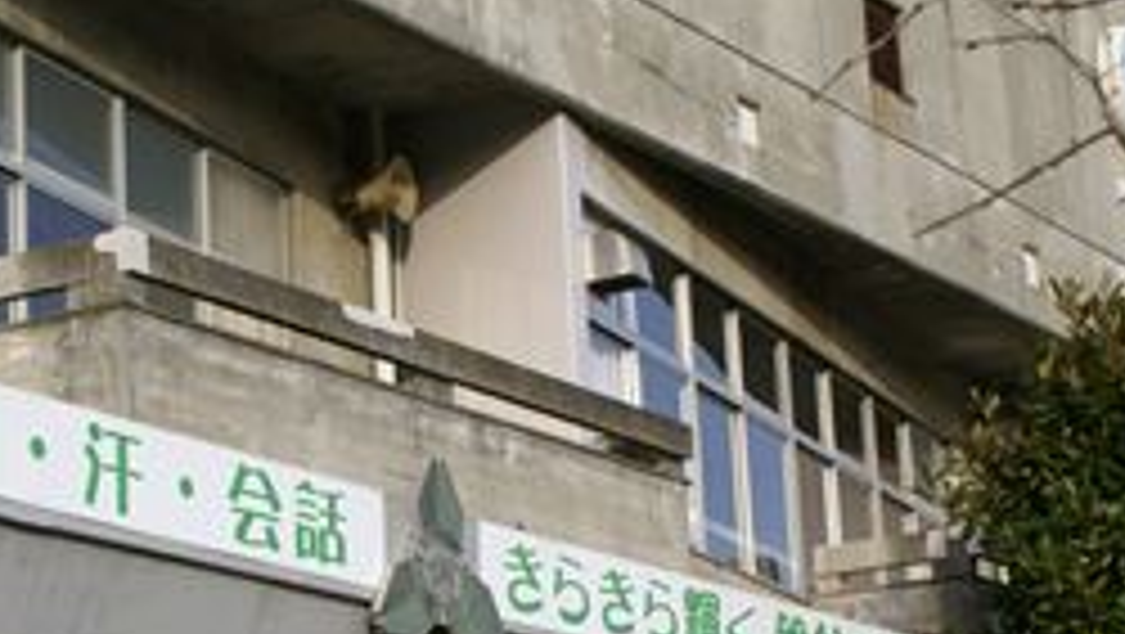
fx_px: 2953
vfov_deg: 12.2
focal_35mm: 99
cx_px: 176
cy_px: 549
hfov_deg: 21.2
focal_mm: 35
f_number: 8
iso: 100
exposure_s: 1/125
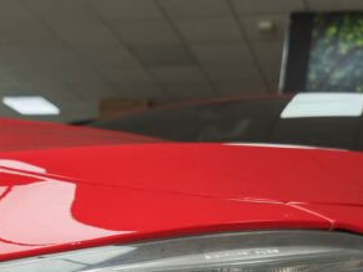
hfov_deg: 30.3
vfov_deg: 21.0
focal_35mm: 63
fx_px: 661
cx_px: 102
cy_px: 363
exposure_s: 1/100
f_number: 1.62
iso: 50
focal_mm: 6.55
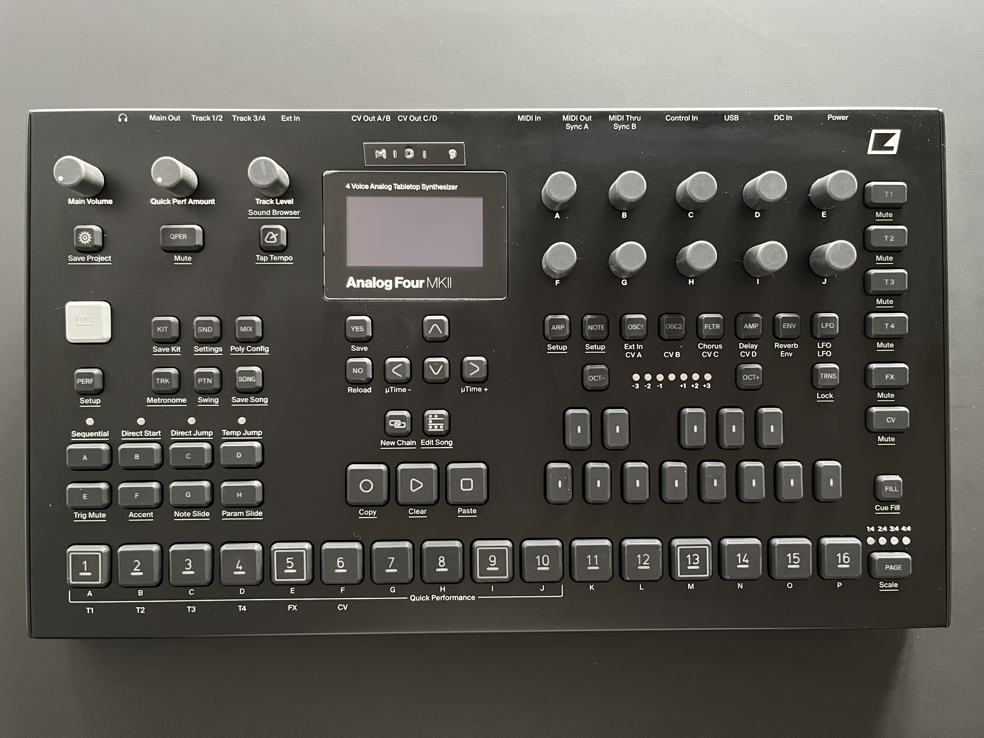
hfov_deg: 67.3
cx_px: 492
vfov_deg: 53.1
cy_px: 369
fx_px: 739
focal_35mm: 26
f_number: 1.6
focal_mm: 5.1
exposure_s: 1/30
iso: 640
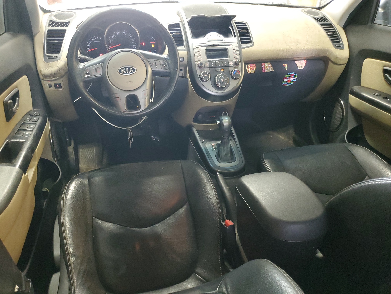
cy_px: 147
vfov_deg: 53.1
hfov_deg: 67.3
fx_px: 294
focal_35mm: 26
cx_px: 196
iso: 316
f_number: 1.5
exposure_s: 1/40
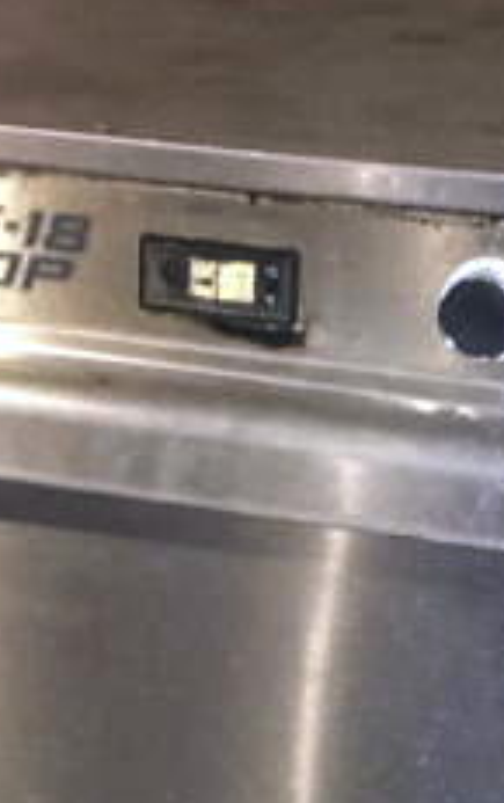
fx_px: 2980
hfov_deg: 9.7
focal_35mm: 136
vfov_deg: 14.8
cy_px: 956
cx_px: 222
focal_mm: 4.15
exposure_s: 1/16
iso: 200
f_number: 2.2
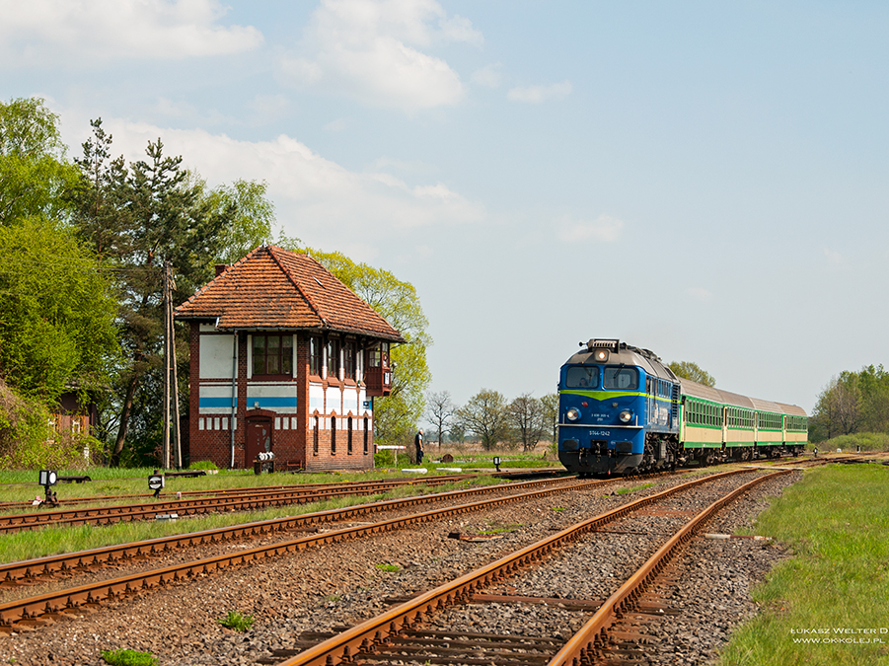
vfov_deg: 18.0
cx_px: 443
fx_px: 2105
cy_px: 332
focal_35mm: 82
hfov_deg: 23.8
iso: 200
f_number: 7.1
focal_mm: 50
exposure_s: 1/800
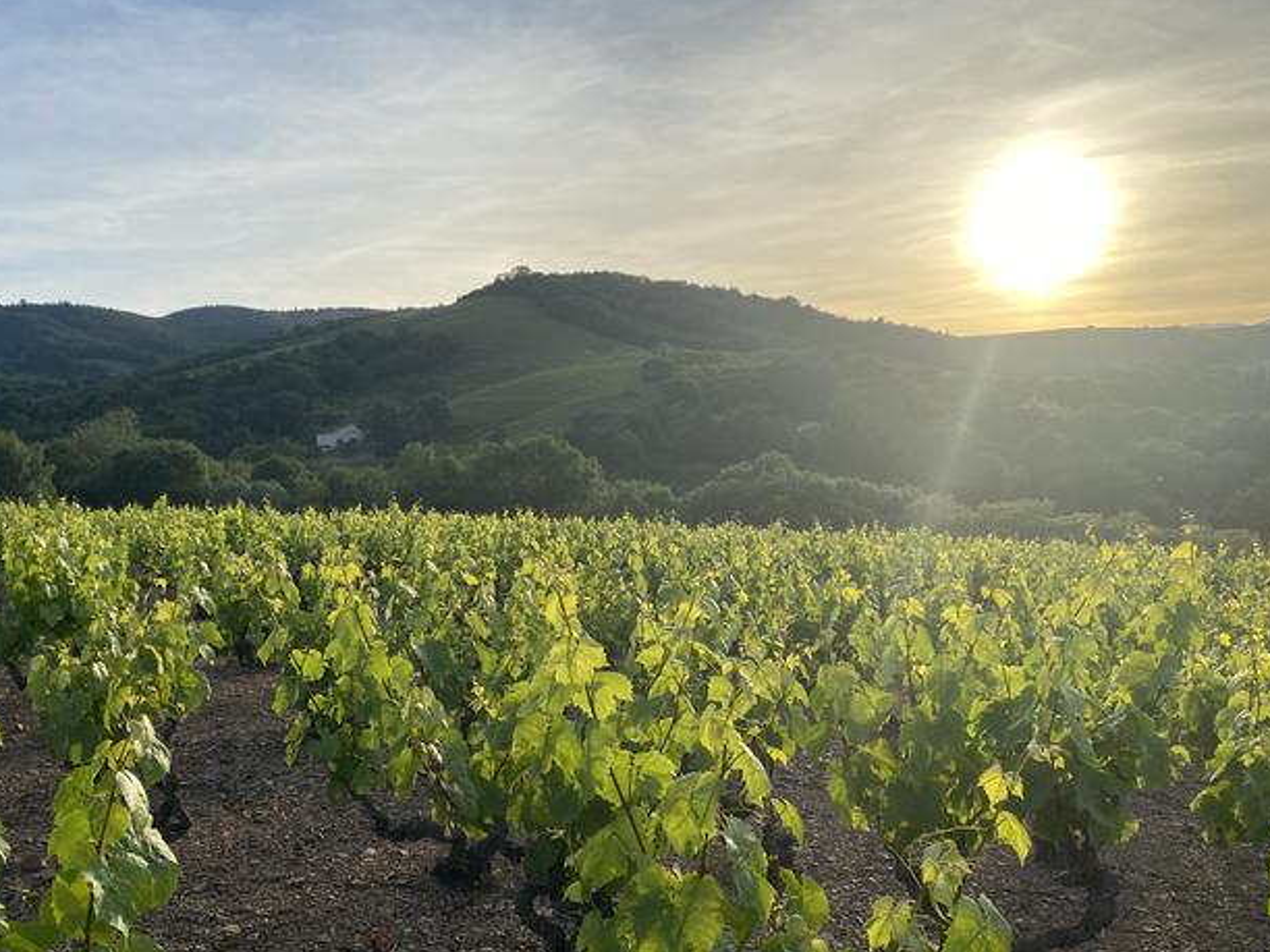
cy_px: 581
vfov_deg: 41.6
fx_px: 1247
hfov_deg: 53.6
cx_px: 519
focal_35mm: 34
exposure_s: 1/2571
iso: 32
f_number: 1.8
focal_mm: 4.25
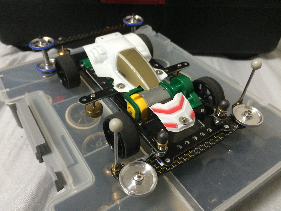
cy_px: 106
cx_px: 140
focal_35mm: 29
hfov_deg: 61.7
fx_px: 235
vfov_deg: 48.2
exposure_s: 1/30
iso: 250
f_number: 2.2
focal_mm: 4.15
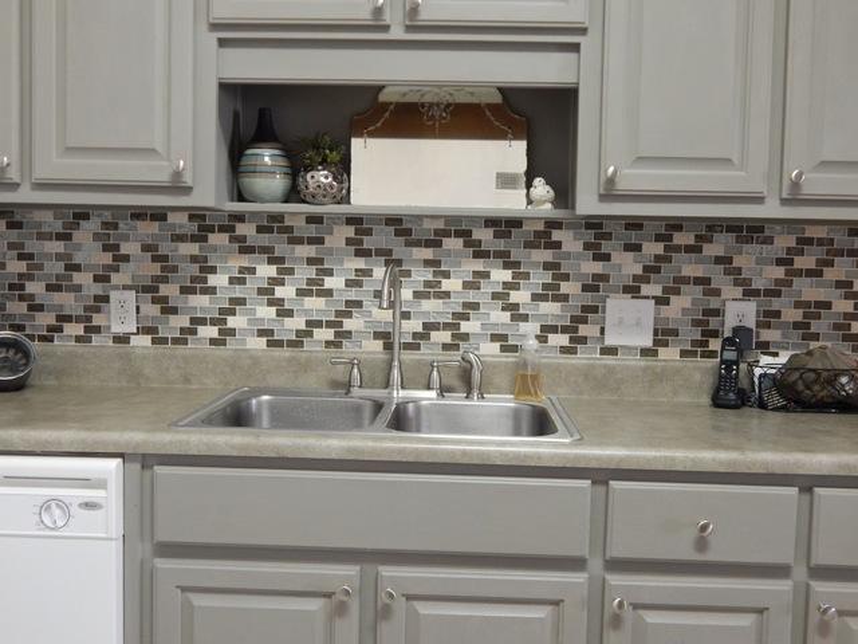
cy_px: 322
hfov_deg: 54.0
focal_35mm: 34
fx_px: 843
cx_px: 429
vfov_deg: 41.8
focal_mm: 6.1
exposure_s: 1/20
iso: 400
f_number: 3.3
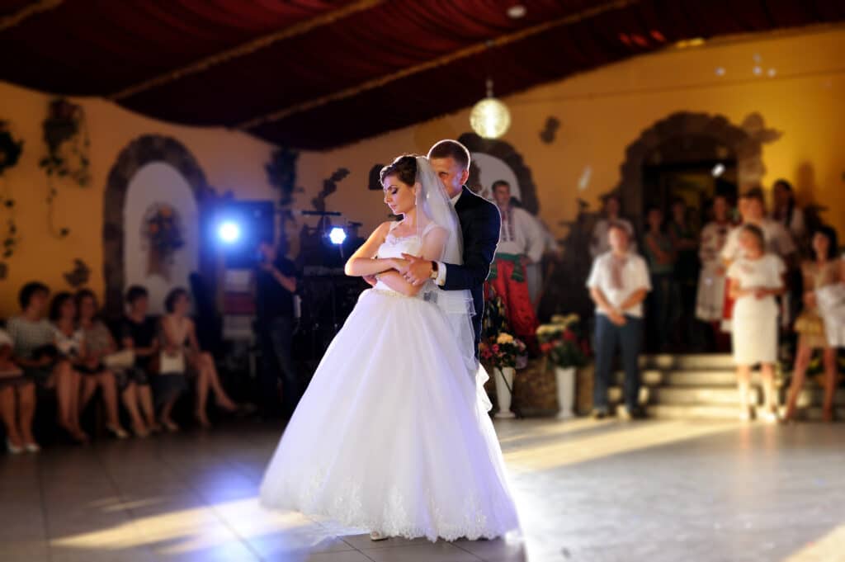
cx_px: 422
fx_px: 1173
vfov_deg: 26.9
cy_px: 281
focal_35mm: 50
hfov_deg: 39.6
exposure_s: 1/320
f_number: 2.2
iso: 200
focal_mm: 50
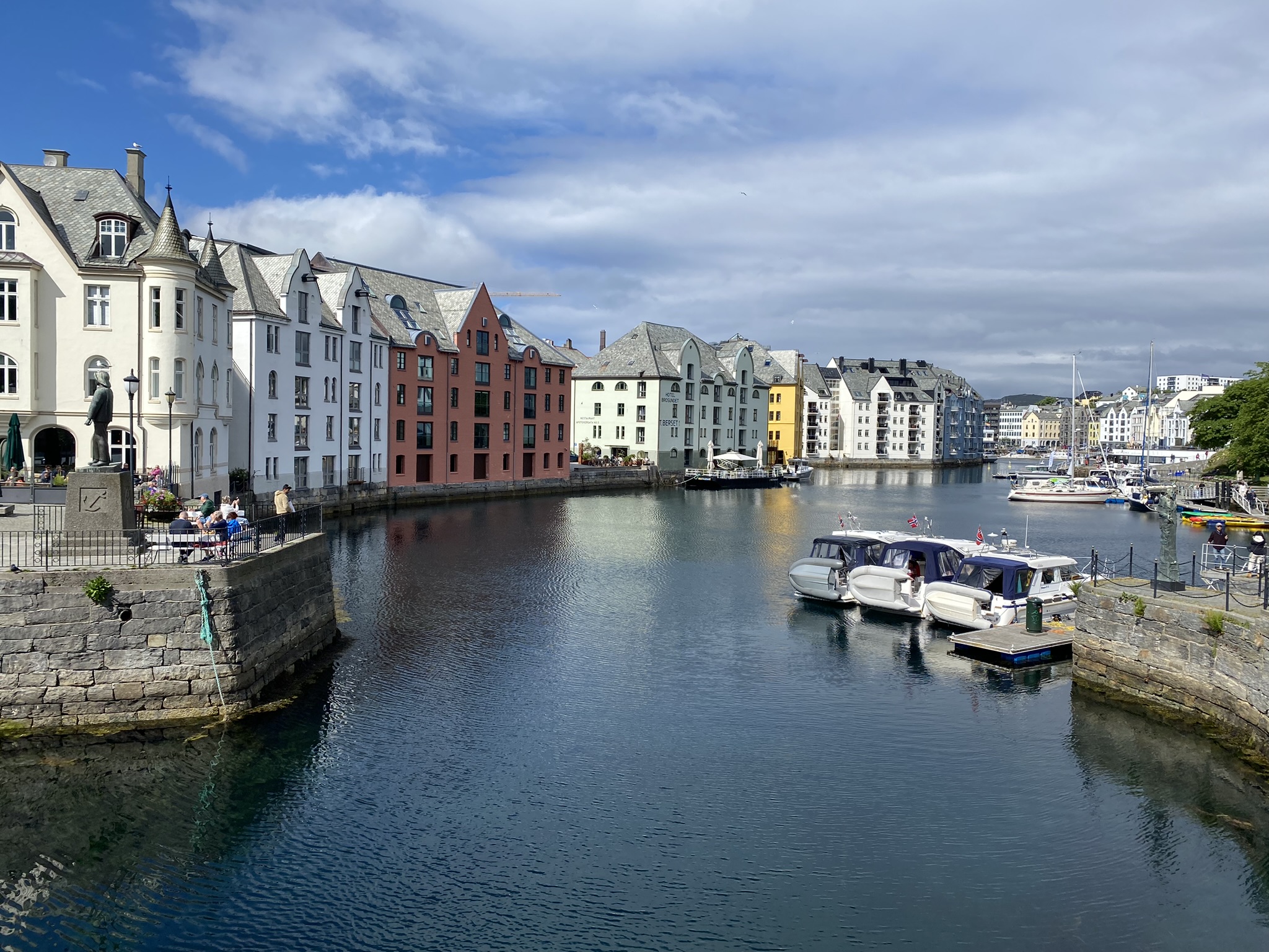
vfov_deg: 53.1
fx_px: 953
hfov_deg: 67.3
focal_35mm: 26
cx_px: 634
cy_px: 476
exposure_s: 1/3731
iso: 32
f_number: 1.8
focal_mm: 4.25
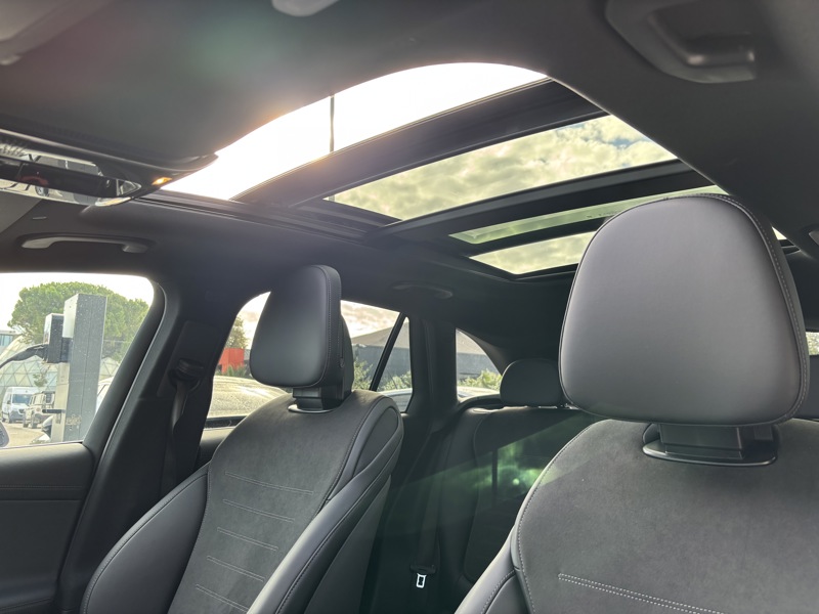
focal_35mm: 26
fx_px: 615
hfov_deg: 67.3
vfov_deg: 53.1
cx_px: 410
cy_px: 307
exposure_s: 1/103
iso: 32
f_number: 1.6
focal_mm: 5.96
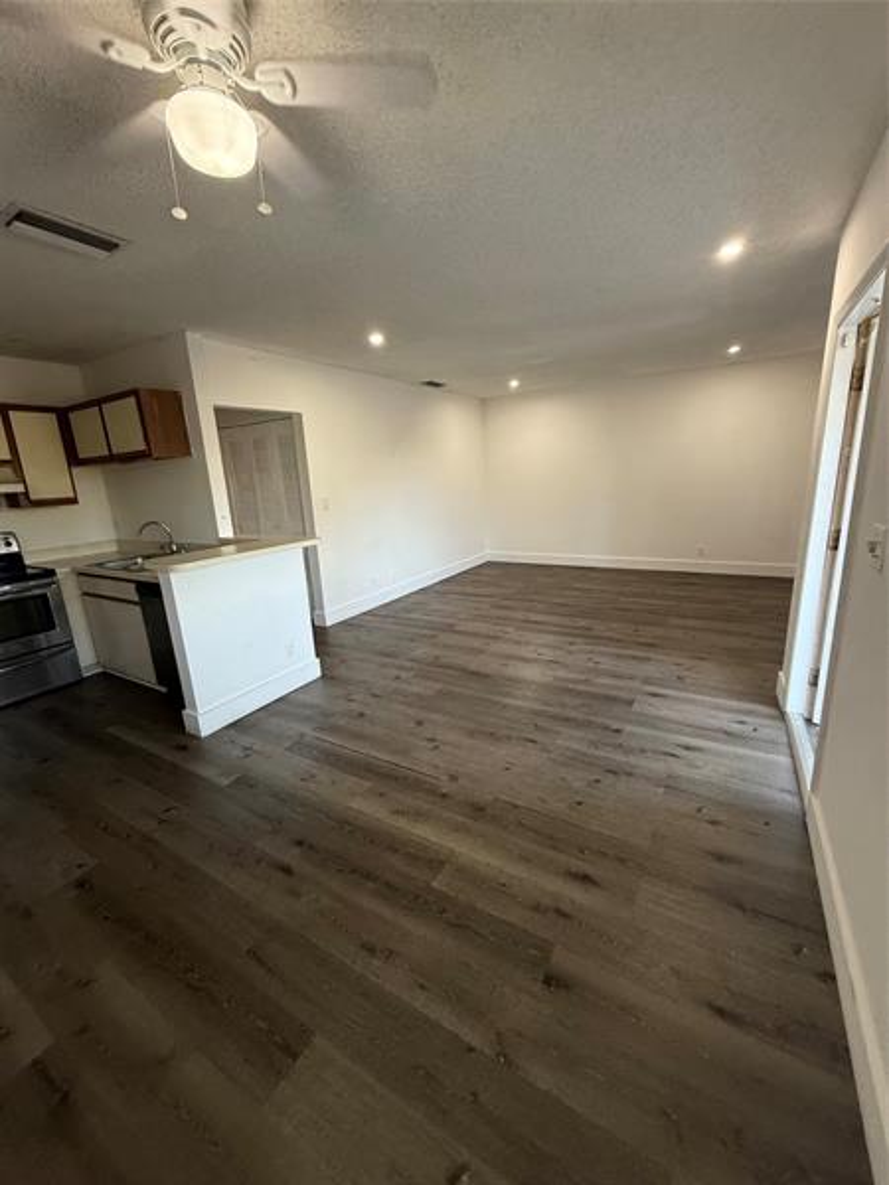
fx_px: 479
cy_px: 592
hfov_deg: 85.7
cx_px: 444
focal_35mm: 14
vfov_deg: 102.1
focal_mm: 2.22
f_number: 2.2
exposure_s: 1/120
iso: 250
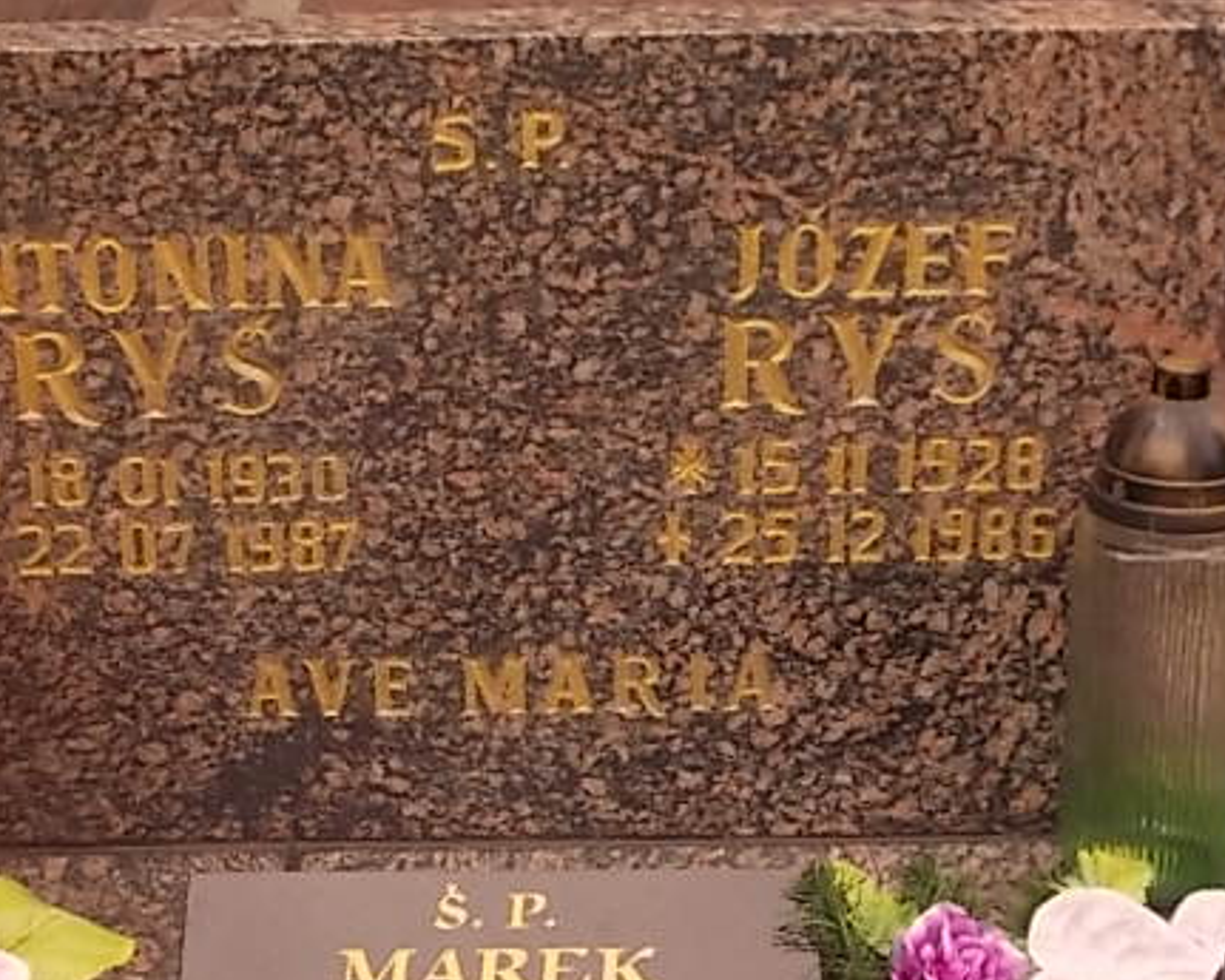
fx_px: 3046
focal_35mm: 84
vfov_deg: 18.2
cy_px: 653
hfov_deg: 22.7
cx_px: 438
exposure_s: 1/160
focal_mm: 10.3
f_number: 4.9
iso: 80
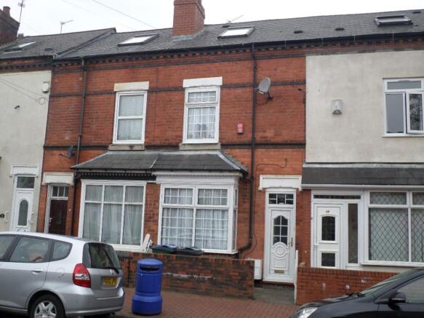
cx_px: 212
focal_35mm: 36
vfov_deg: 39.6
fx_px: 441
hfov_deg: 51.4
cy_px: 159
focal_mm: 6.5
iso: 80
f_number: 3
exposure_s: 1/180
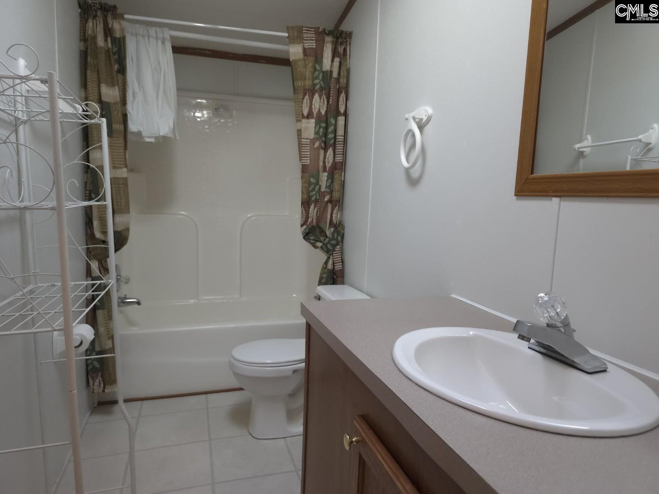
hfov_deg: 73.9
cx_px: 330
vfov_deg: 58.9
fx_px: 438
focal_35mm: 23
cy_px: 247
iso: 500
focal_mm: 6.3
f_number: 1.7
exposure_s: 1/120
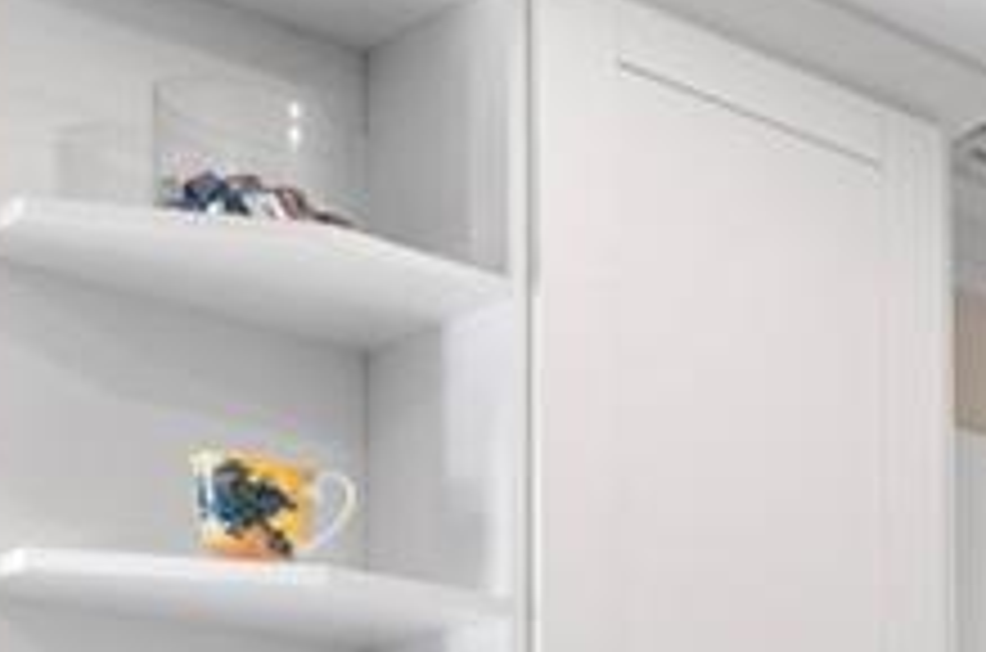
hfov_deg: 17.5
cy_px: 1140
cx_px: 2098
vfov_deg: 16.5
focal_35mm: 70
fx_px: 1913
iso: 200
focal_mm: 10
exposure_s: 1/6
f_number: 10
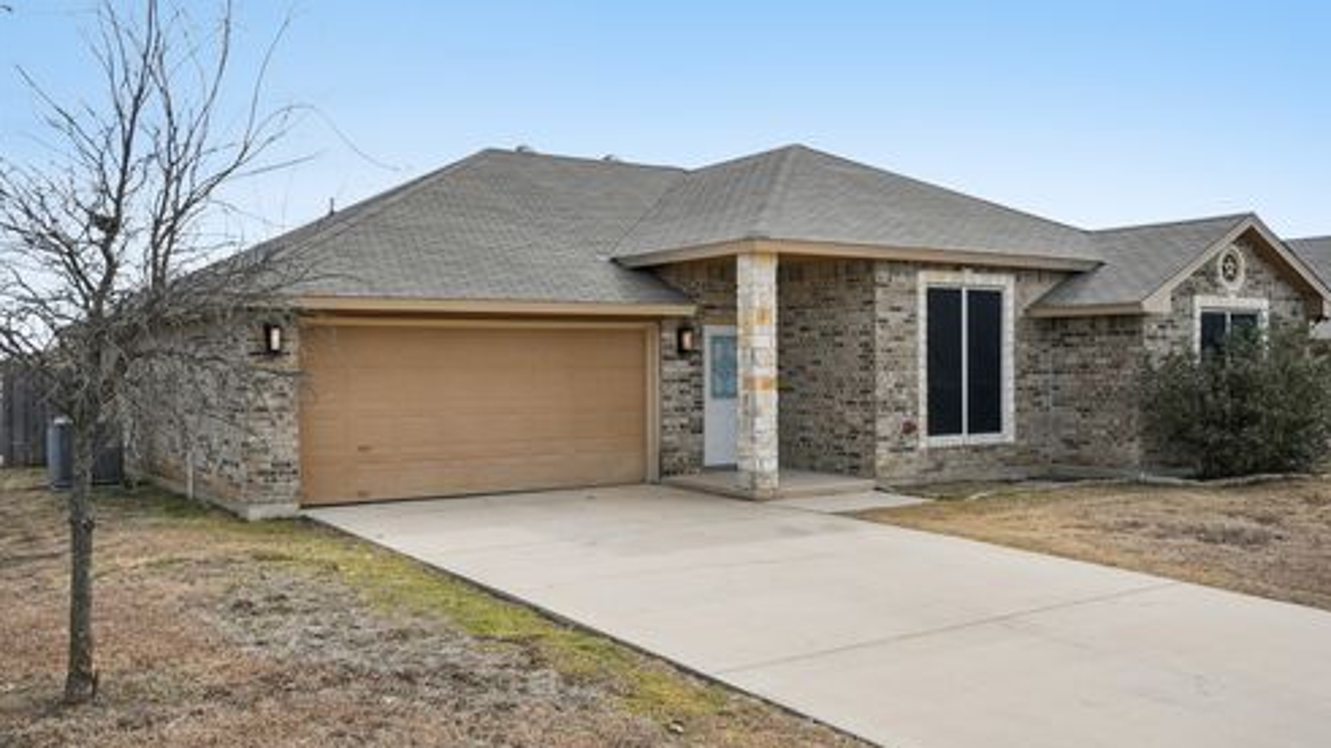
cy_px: 343
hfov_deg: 61.0
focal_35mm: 32
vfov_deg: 36.6
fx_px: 1129
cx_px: 667
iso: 400
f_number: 8
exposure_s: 1/2000
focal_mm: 20
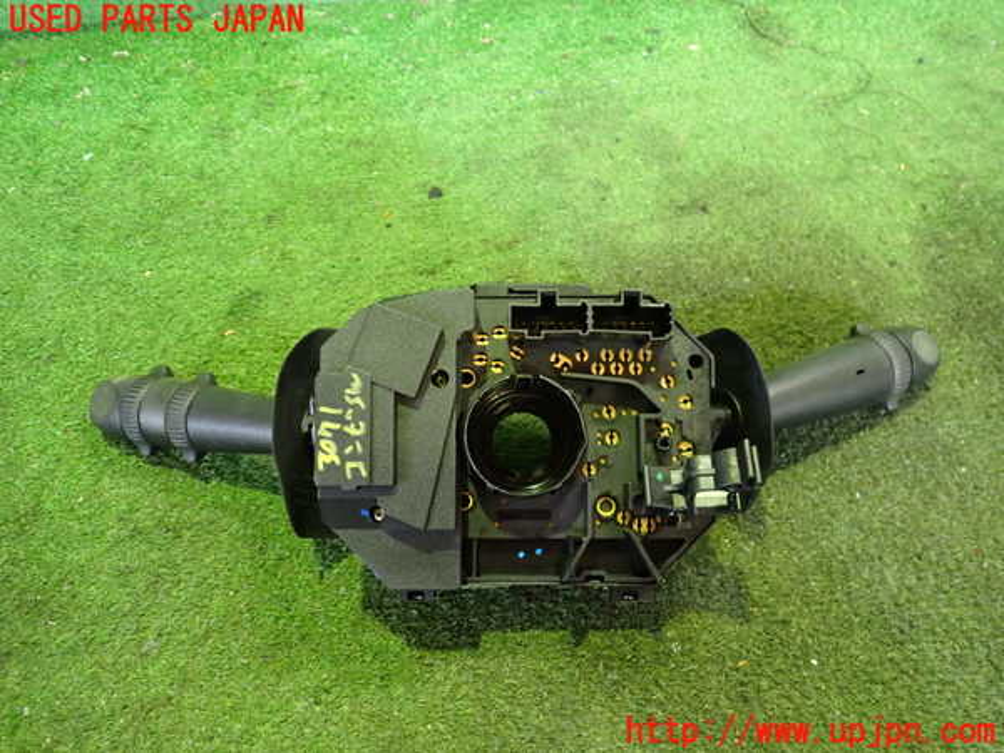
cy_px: 376
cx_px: 502
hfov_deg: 60.0
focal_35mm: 30
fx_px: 870
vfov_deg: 46.8
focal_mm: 5.4
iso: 800
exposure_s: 1/25
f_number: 2.3
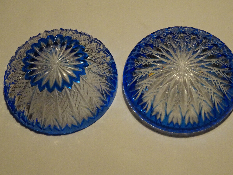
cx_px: 118
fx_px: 471
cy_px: 86
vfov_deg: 21.0
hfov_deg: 27.8
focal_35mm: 70
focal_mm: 10.23
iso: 800
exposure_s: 1/50
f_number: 4.5
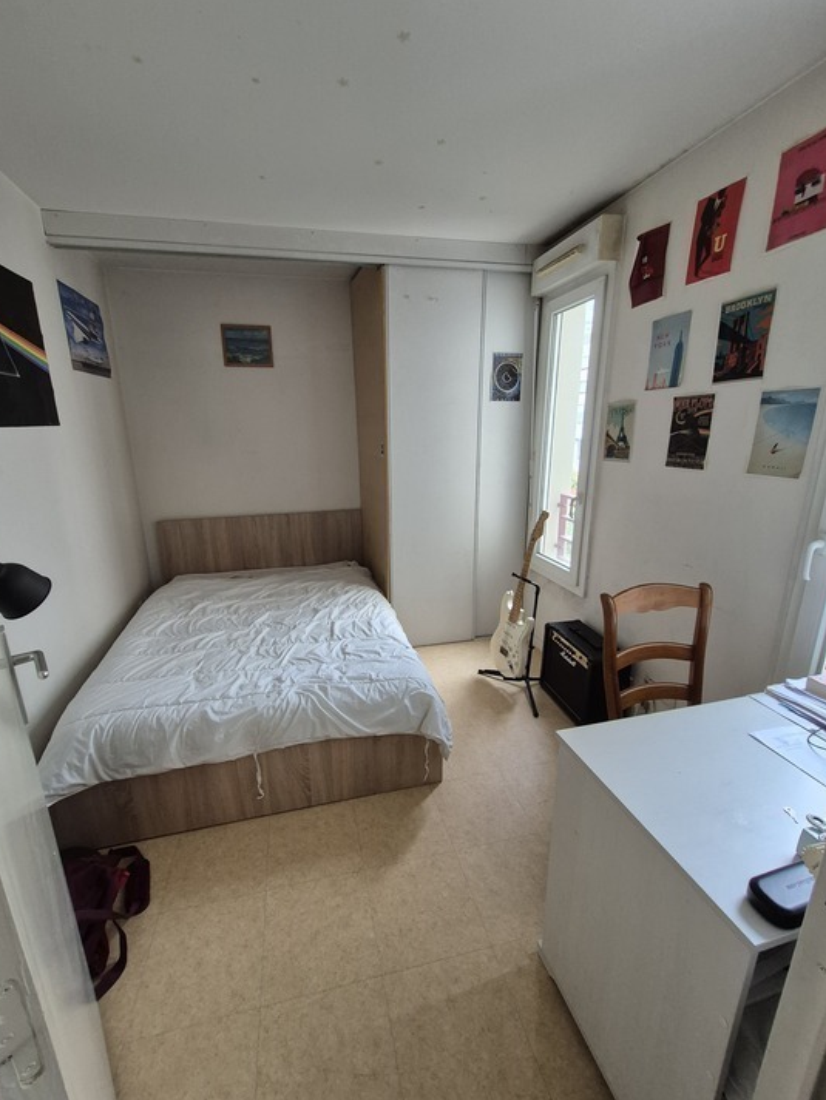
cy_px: 558
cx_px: 397
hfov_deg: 85.7
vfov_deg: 102.0
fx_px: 445
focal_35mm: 14
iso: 250
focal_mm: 1.74
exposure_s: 1/50
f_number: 2.2
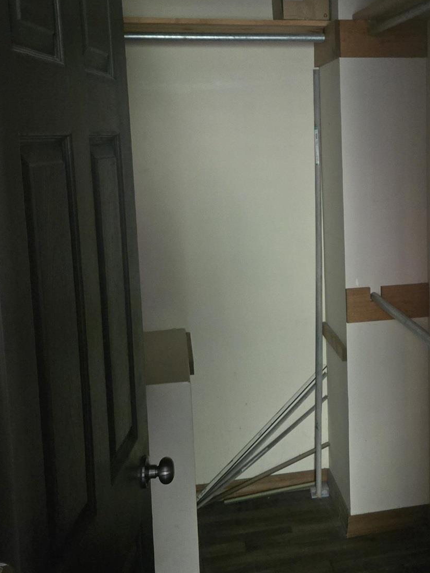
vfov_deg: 39.6
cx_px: 355
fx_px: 795
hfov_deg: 29.5
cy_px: 251
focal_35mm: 48
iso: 1600
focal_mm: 5.4
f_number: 1.8
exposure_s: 1/40
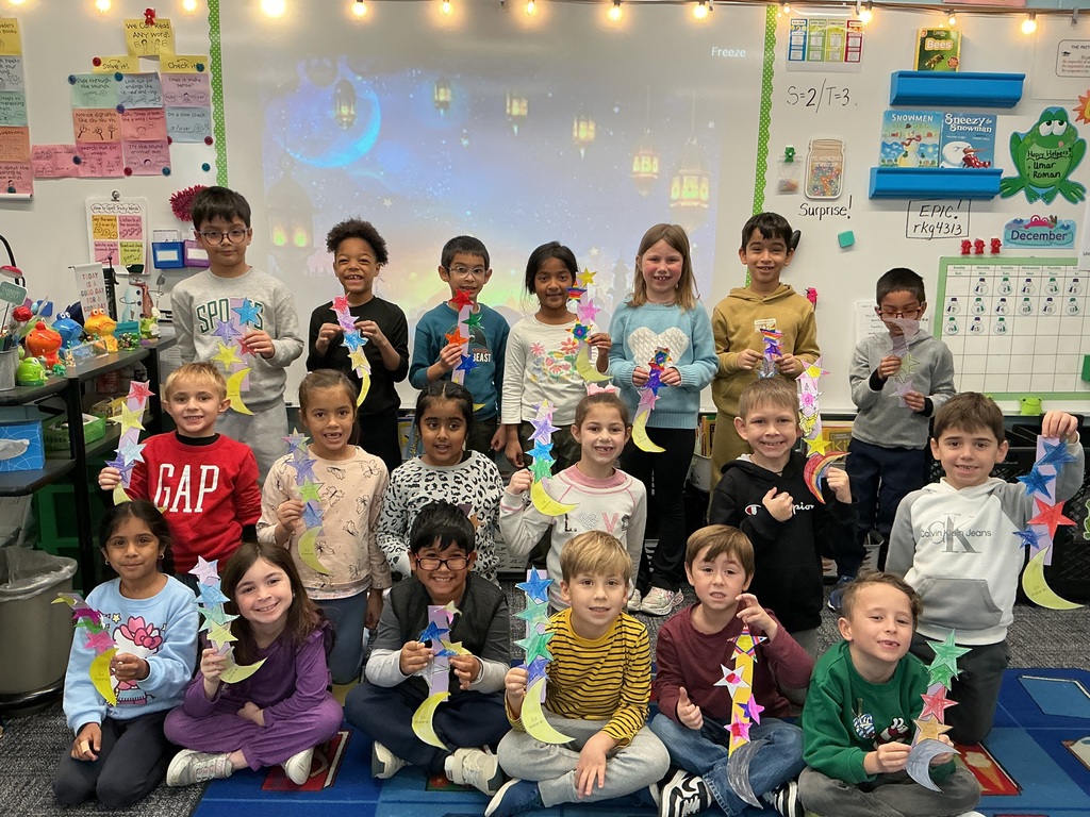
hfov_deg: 61.7
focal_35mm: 29
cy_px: 408
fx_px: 913
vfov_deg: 48.2
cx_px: 545
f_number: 1.8
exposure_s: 1/60
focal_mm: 3
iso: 100
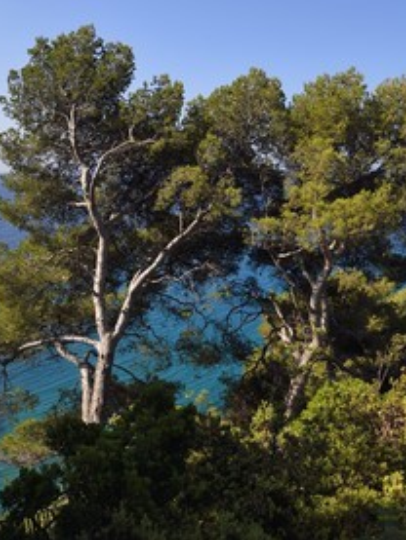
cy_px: 269
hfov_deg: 38.3
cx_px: 356
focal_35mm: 35
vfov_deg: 52.6
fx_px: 547
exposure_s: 1/320
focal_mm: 24
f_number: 11
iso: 200
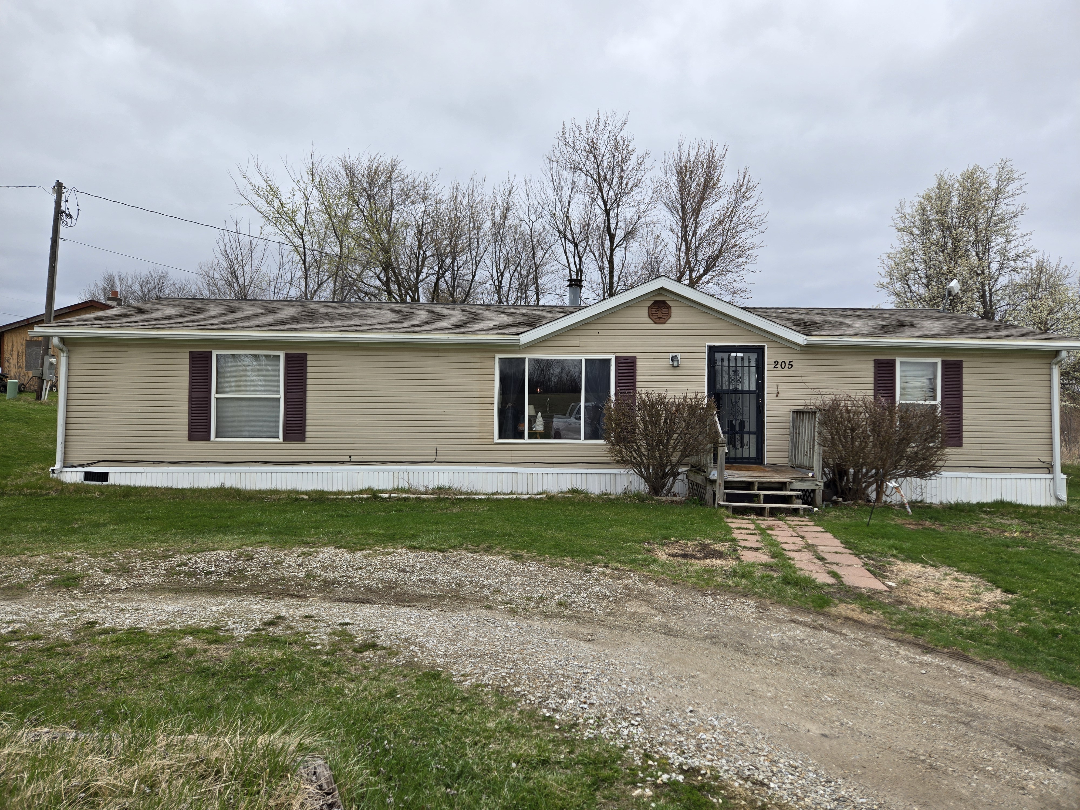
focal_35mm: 23
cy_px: 405
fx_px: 718
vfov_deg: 58.9
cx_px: 540
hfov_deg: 73.9
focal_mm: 5.4
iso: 25
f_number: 1.8
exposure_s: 1/859
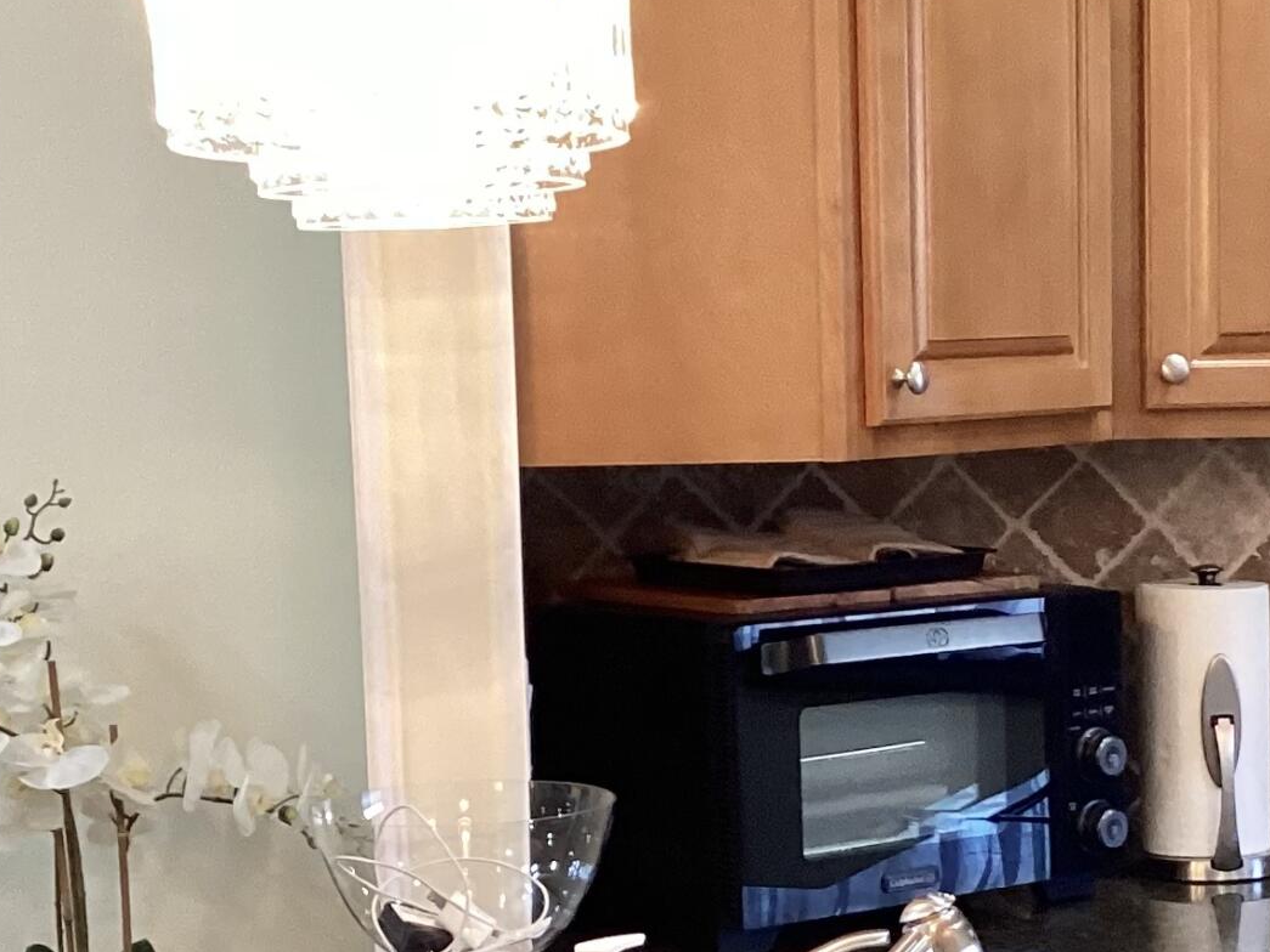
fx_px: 3266
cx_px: 988
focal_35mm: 89
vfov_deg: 16.4
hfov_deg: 21.8
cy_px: 805
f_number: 2.4
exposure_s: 1/60
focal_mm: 3.3
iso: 200
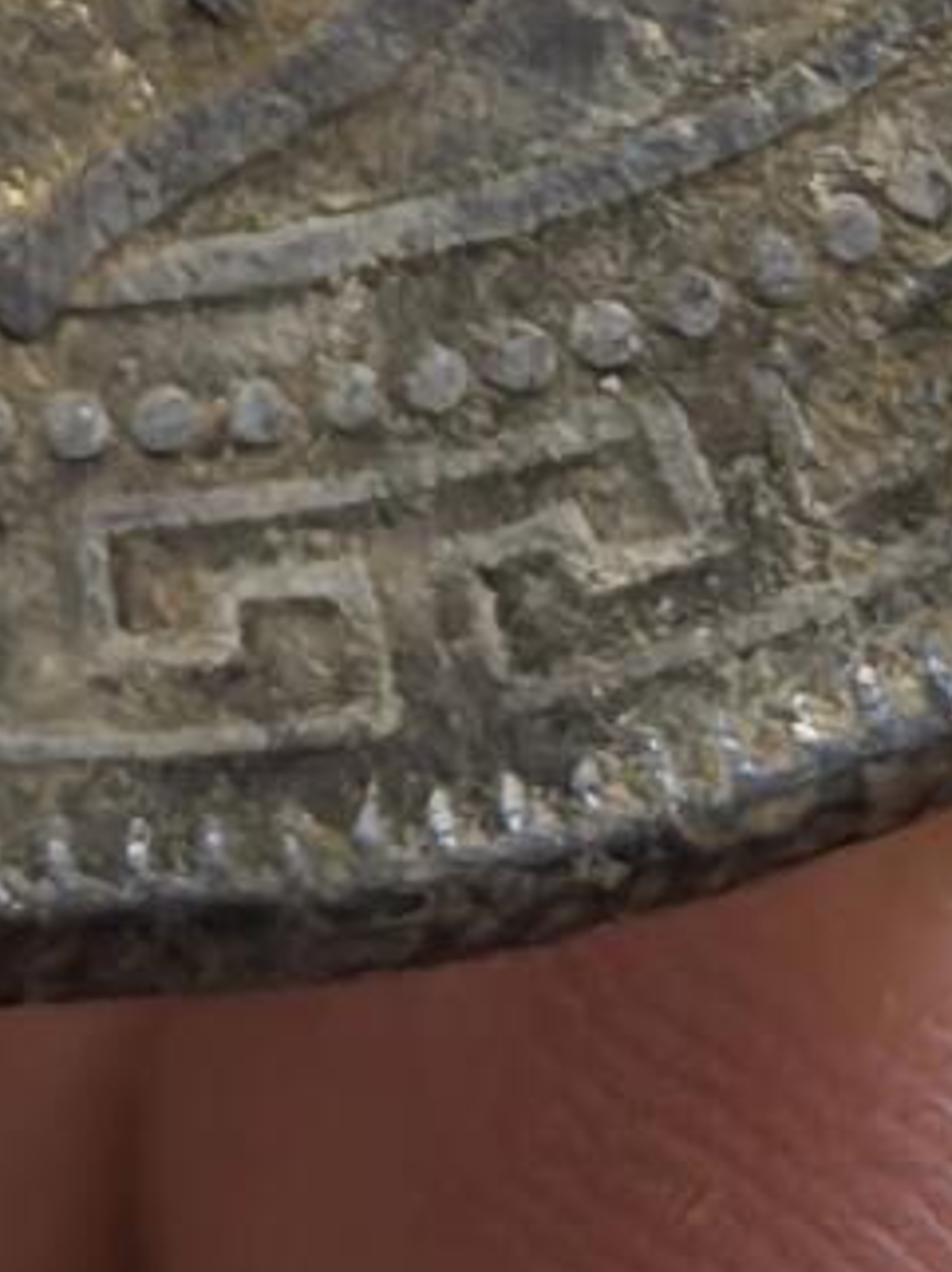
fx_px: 11089
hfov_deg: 4.9
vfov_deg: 6.4
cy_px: -1035
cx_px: -59
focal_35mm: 302
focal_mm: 6.98
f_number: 2
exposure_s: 1/33.3
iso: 400
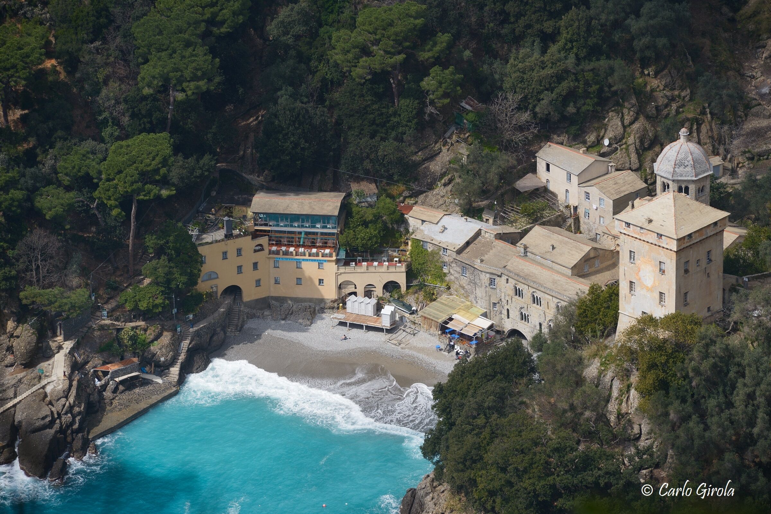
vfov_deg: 6.9
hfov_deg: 10.3
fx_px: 4283
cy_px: 257
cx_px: 386
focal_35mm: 200
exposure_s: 1/500
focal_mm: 200
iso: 125
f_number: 6.3
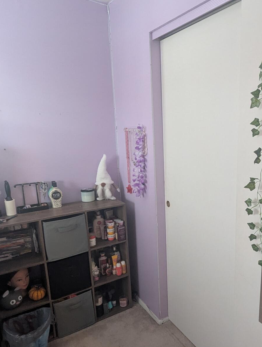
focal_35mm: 27
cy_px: 189
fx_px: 272
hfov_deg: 50.4
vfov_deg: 65.1
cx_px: 177
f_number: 2.2
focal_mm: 2.35
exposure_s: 1/45.2
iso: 493
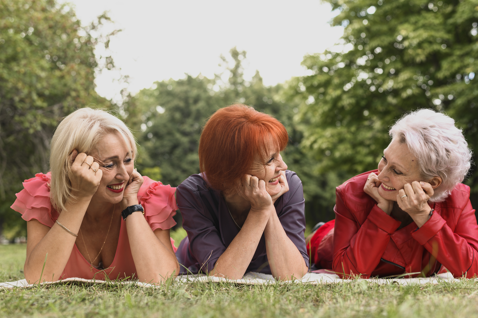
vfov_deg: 27.0
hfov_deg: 39.6
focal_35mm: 50
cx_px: 239
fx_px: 663
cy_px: 159
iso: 100
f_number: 3.2
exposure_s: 1/100
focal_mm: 50
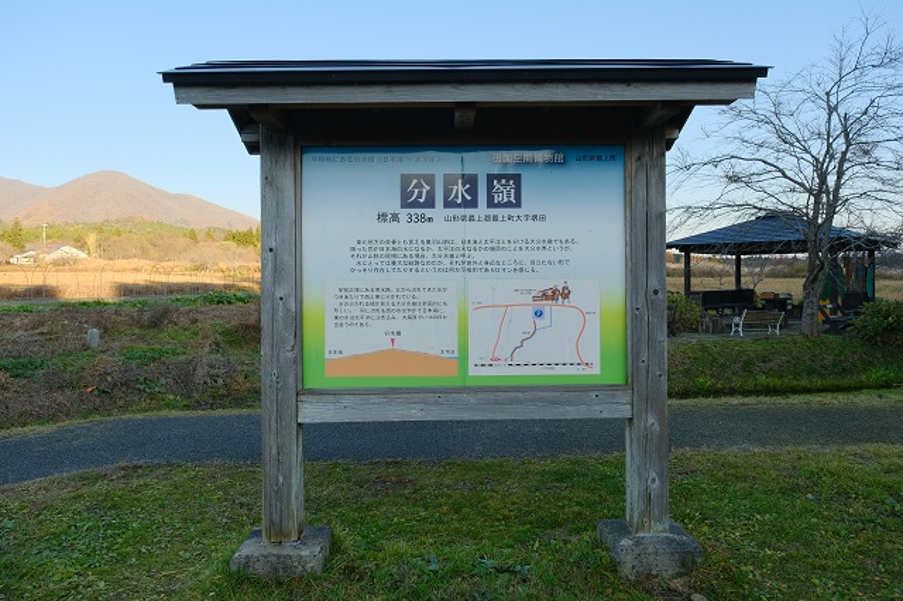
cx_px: 452
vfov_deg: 49.5
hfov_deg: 69.4
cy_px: 300
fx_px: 652
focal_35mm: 26
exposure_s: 1/320
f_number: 5.6
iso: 640
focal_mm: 17.1
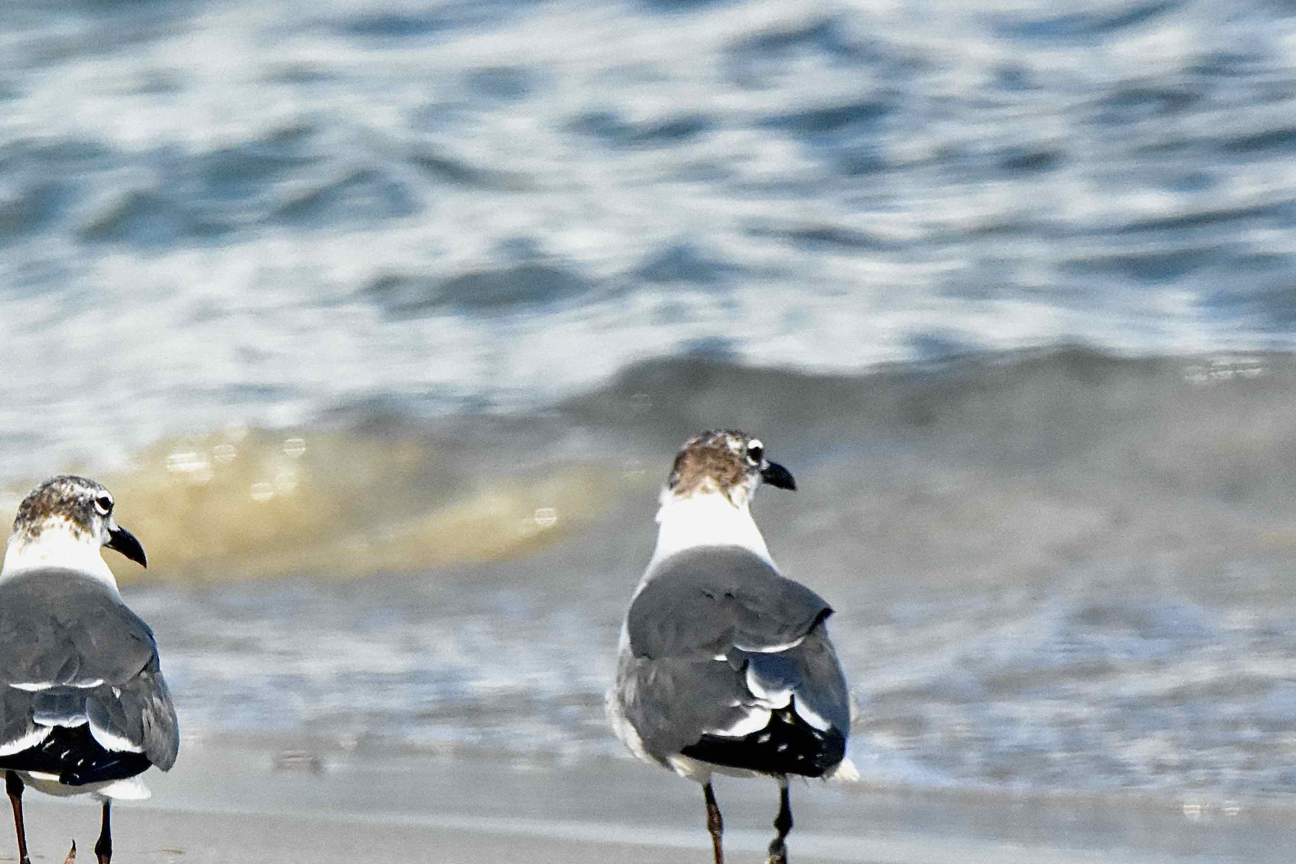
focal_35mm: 1026
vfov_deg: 1.3
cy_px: 554
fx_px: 36931
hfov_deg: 2.0
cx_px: 349
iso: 5000
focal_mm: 450
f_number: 10
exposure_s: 1/6400
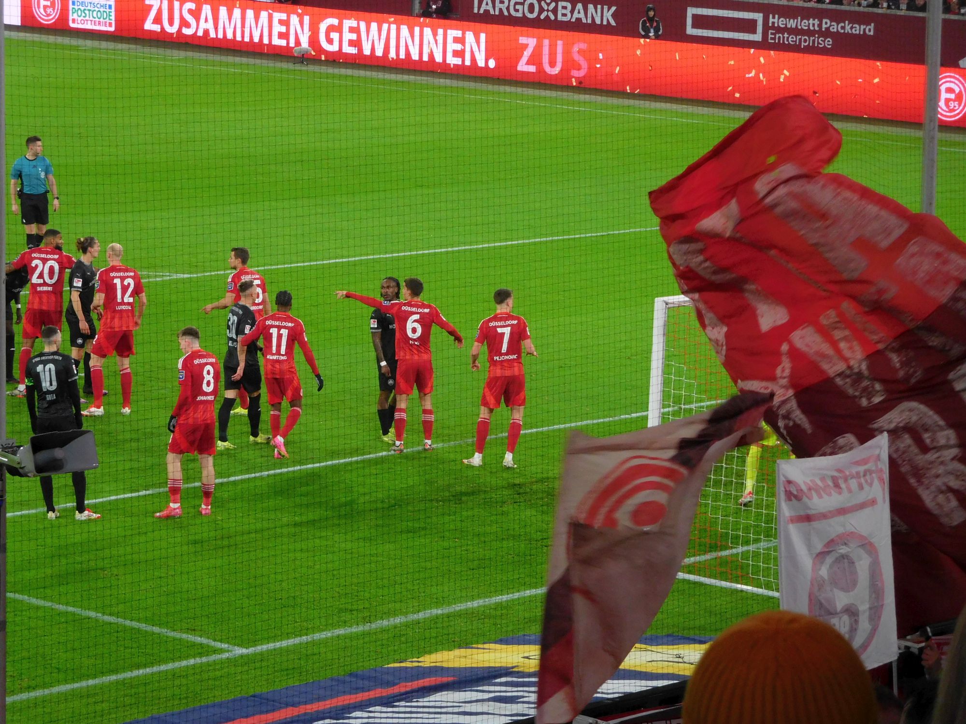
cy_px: 362
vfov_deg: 10.6
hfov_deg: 14.1
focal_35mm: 140
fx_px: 3907
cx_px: 483
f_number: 5.1
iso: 400
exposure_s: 1/100
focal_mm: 25
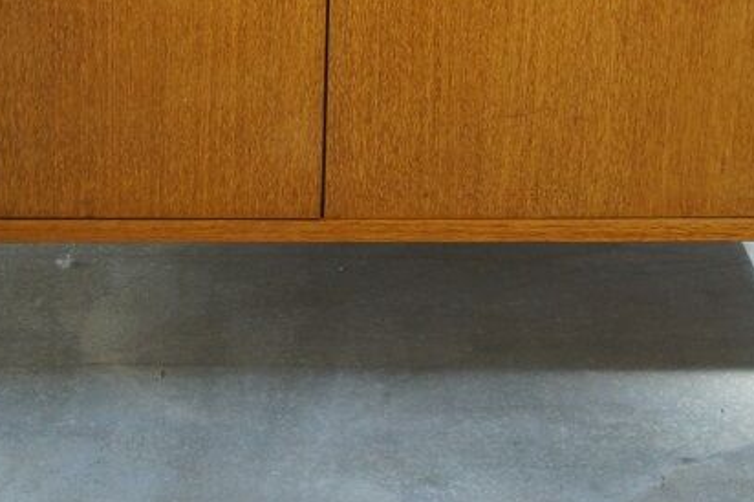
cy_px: -23
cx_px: 318
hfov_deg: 21.9
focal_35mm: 93
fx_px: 1946
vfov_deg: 14.4
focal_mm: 26
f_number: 4
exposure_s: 1/60
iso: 800
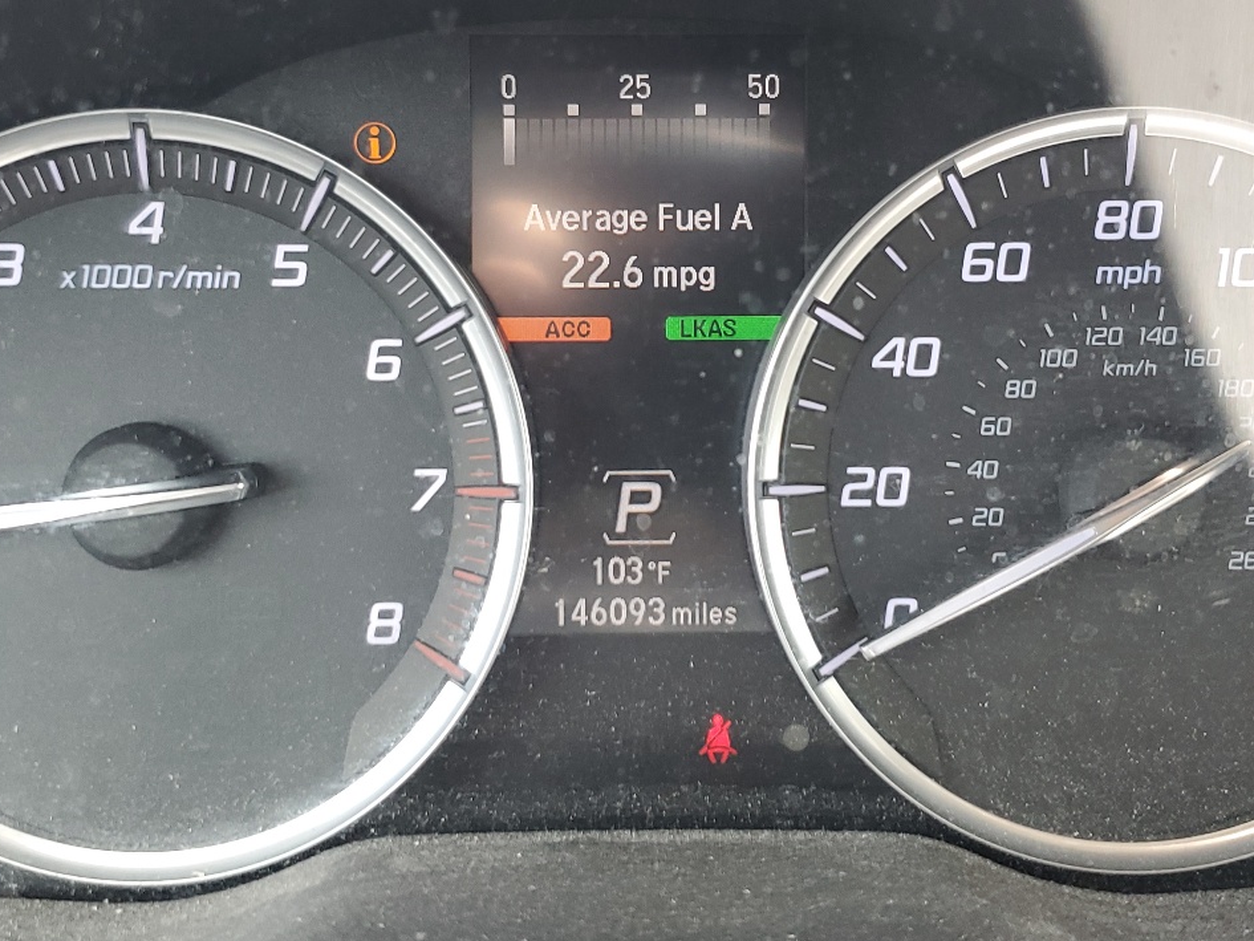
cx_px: 681
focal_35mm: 44
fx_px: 1594
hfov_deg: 42.9
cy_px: 372
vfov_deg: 32.8
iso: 67
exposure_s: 1/100
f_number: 1.5
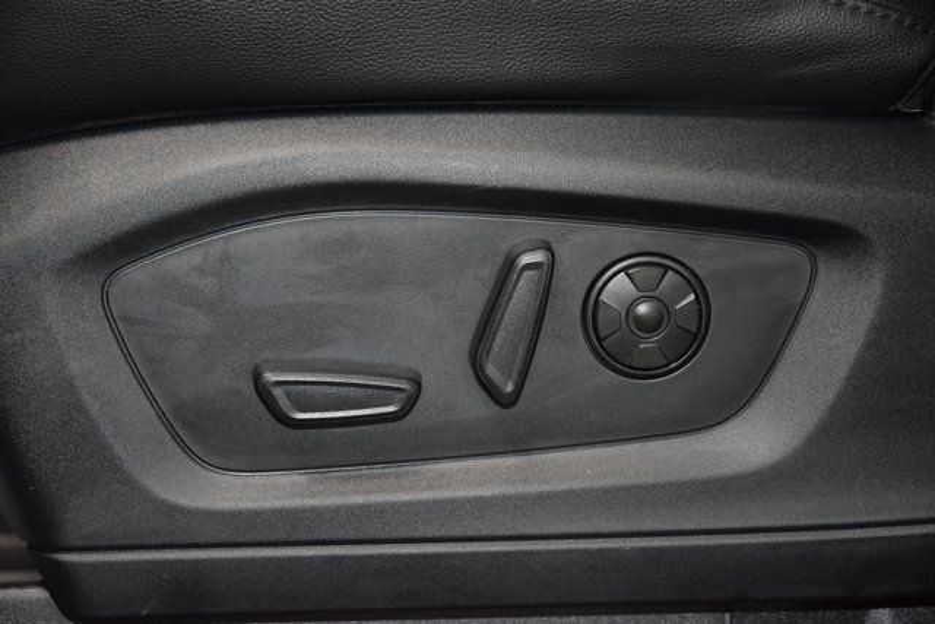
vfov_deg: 13.0
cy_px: 312
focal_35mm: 105
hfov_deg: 19.5
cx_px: 468
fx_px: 2728
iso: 2500
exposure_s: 1/50
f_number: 4.5
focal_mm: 70
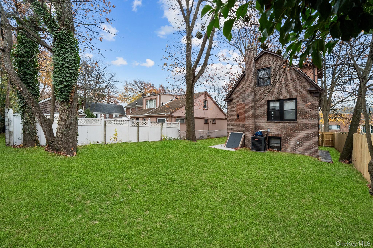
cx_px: 186
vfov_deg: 81.2
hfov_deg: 104.3
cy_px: 124
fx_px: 145
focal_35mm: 14
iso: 3200
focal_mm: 14
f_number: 10
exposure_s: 1/250
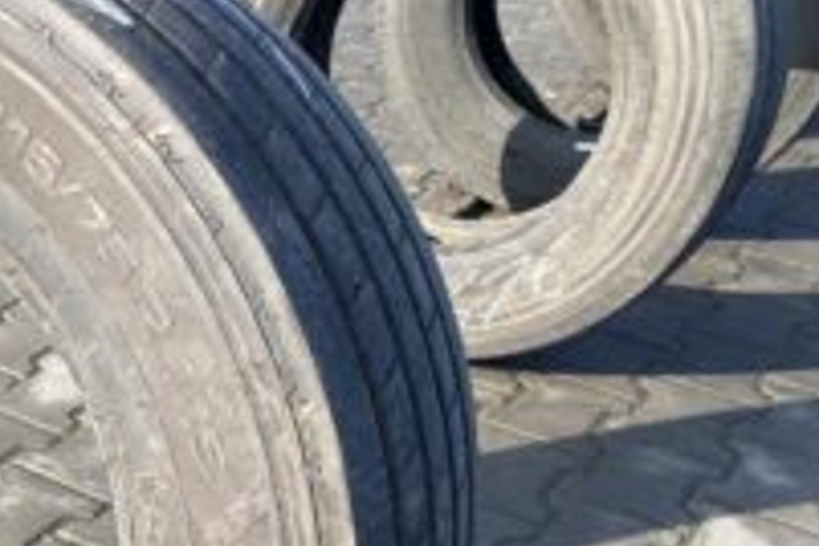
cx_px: -41
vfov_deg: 22.8
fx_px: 1319
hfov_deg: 31.3
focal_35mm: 58
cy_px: 495
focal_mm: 4.25
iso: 32
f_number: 1.8
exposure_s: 1/495
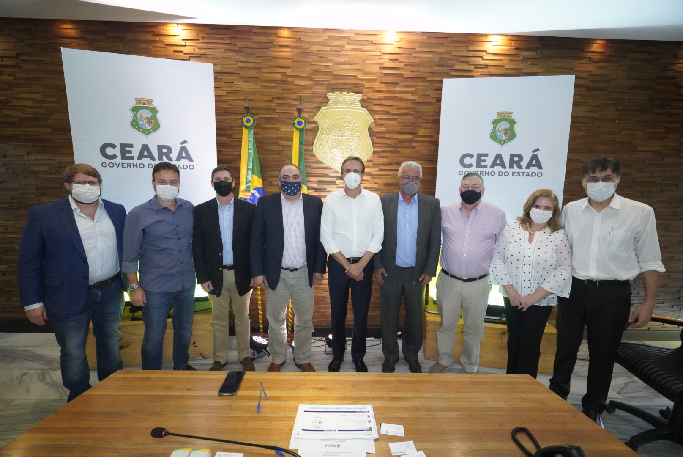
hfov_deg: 96.7
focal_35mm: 16
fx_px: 304
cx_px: 342
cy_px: 228
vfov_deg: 73.8
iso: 8000
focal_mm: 16
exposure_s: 1/125
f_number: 5.6
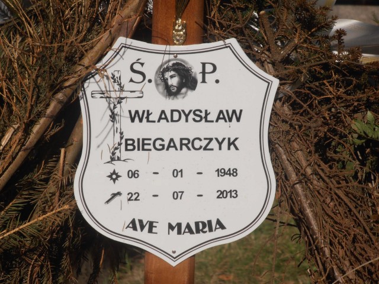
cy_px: 142
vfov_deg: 6.2
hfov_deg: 8.2
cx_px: 190
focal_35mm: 240
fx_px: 2628
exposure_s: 1/1000
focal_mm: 42.54
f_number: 5.7
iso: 80
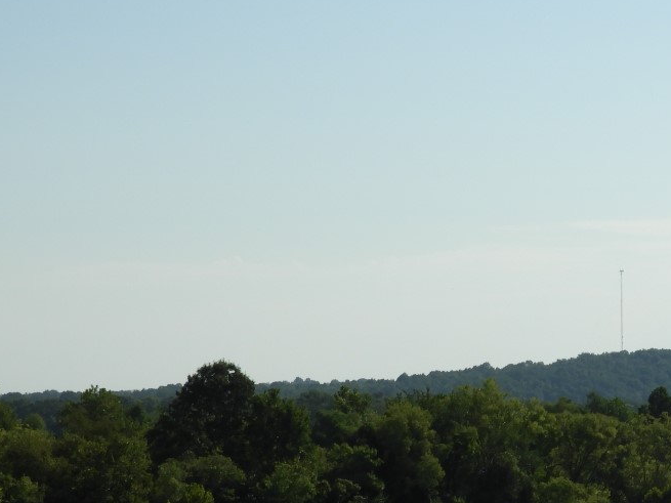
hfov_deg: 12.7
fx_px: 2985
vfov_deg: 9.6
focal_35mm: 154
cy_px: 458
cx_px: 683
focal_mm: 12.5
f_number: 4.5
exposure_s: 1/1600
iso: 100
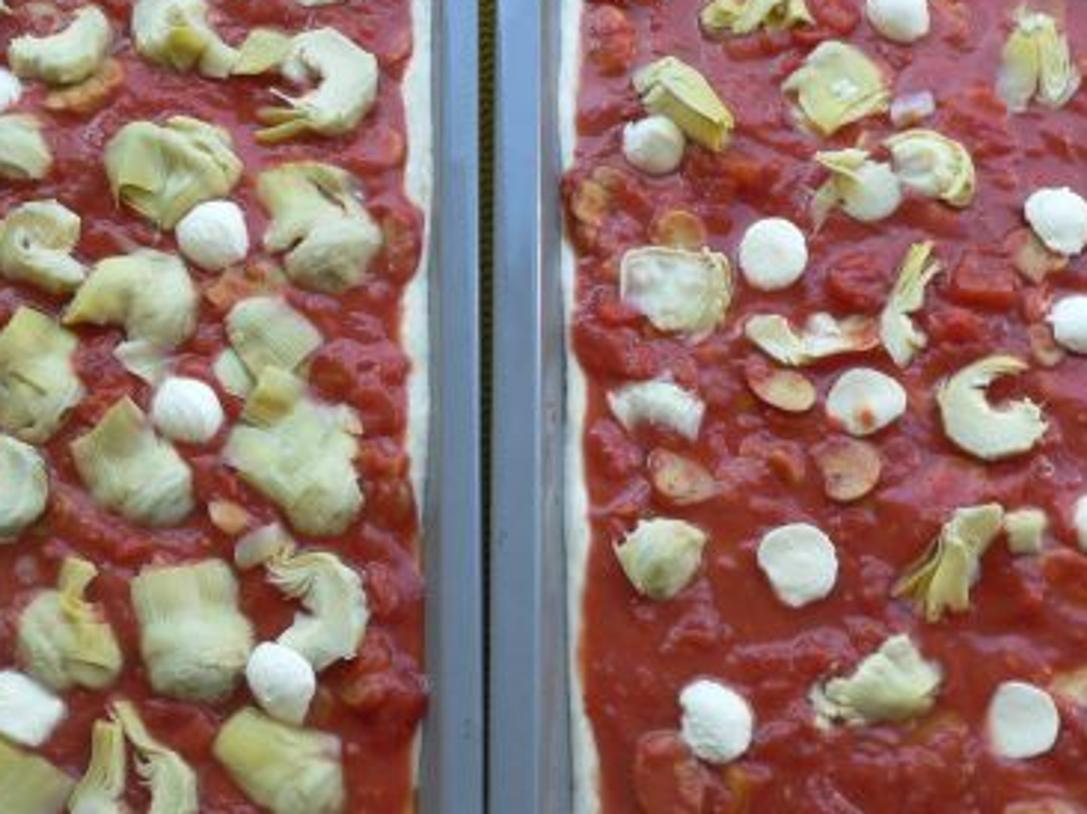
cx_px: 484
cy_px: 291
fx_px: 1977
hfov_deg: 30.7
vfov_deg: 23.2
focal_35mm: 63
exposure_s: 1/80
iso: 80
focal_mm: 6
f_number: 2.8
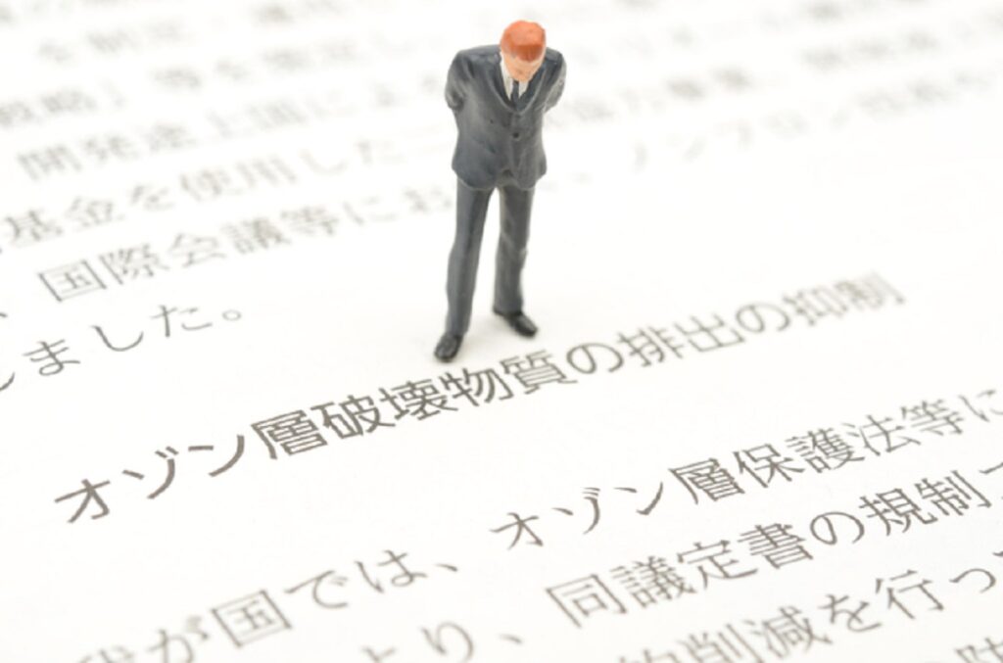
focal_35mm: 90
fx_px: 2501
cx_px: 502
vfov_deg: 15.1
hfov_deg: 22.7
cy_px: 332
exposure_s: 1/125
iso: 100
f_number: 14
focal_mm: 60
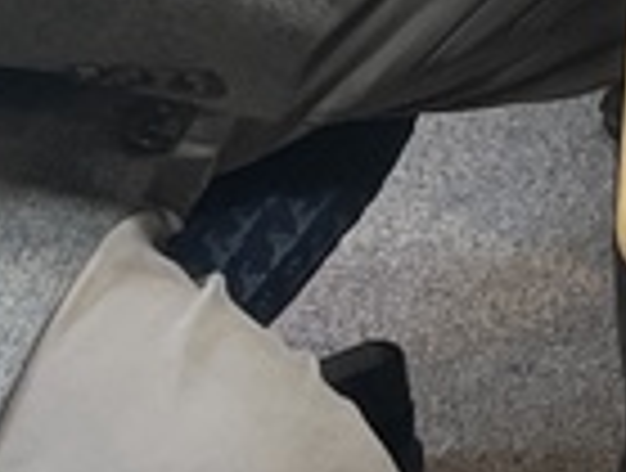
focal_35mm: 191
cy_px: -917
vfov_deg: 7.0
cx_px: 1590
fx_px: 3463
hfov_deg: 9.1
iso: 80
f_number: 1.6
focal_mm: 5.1
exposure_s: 1/60
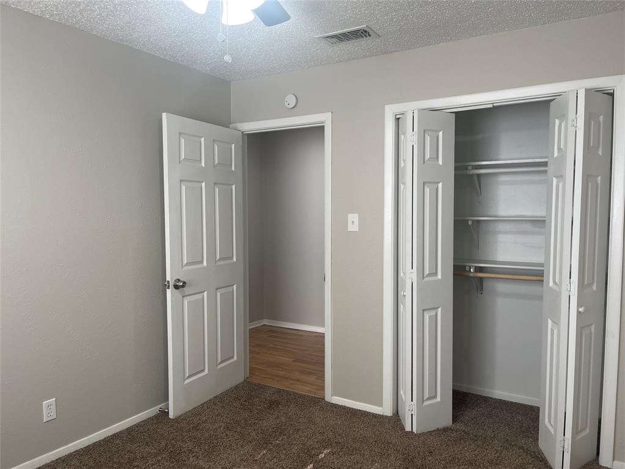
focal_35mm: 25
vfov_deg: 54.9
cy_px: 234
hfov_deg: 69.4
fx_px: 451
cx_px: 312
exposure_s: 1/121
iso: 64
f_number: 1.6
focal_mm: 5.1
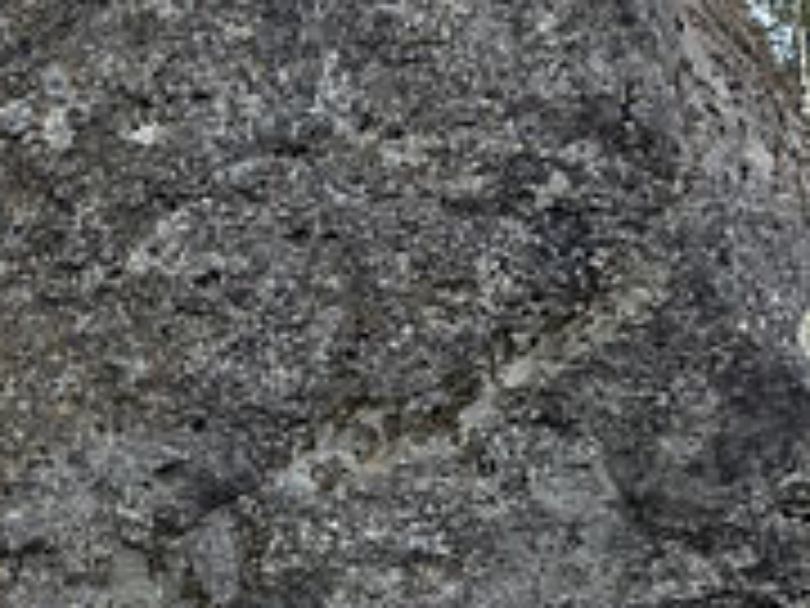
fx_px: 2270
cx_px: -194
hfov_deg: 19.0
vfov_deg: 15.2
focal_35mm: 97
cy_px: 477
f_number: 1.7
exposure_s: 1/180
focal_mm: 6.3
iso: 125
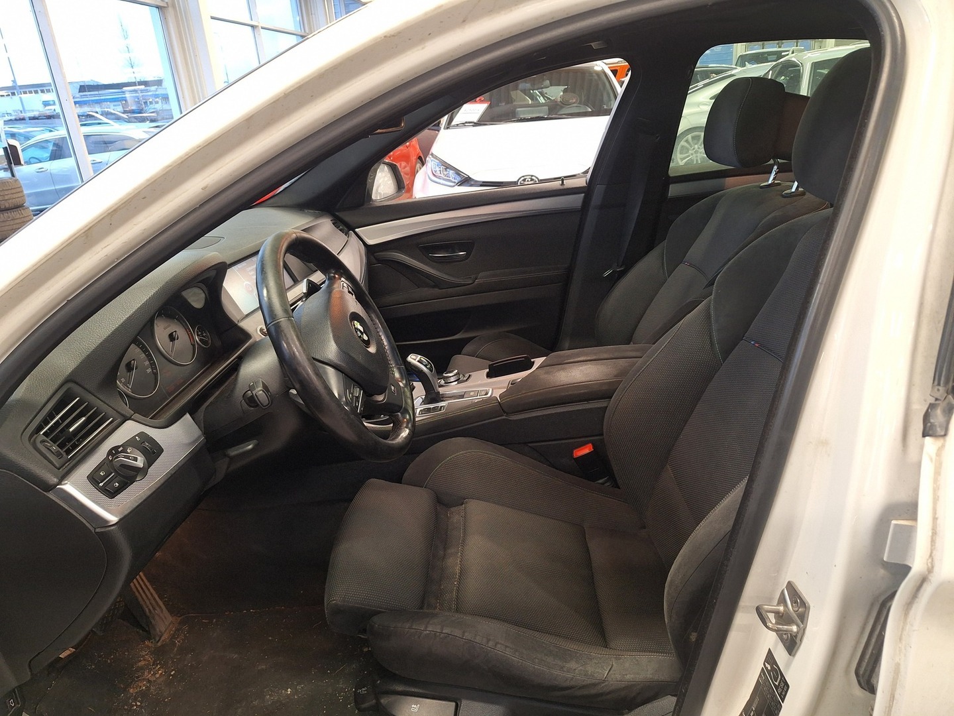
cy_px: 358
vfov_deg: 58.9
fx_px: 634
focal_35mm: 23
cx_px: 477
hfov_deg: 73.9
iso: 200
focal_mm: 5.54
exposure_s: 1/50
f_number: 1.8
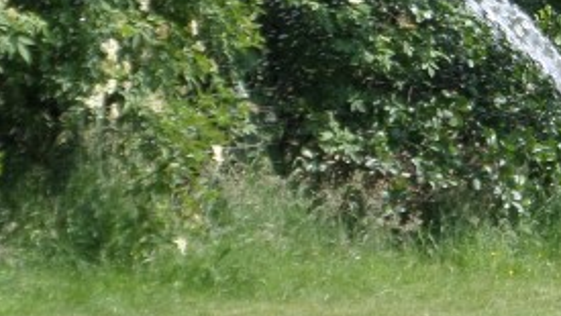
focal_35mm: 722
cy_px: 88
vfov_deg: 1.7
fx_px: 10745
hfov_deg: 3.0
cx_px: 677
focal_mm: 28.9
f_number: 4.4
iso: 80
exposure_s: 1/350
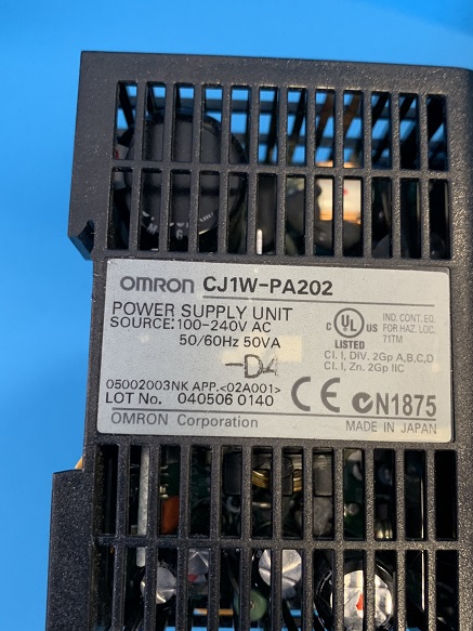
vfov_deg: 51.3
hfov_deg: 39.6
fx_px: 656
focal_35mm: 36
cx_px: 258
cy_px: 336
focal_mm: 4.25
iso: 250
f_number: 1.8
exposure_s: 1/33
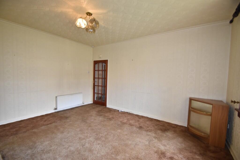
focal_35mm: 15
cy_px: 80
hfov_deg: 100.4
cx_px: 120
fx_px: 100
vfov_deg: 77.3
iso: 560
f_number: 4.5
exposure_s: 1/60
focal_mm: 10
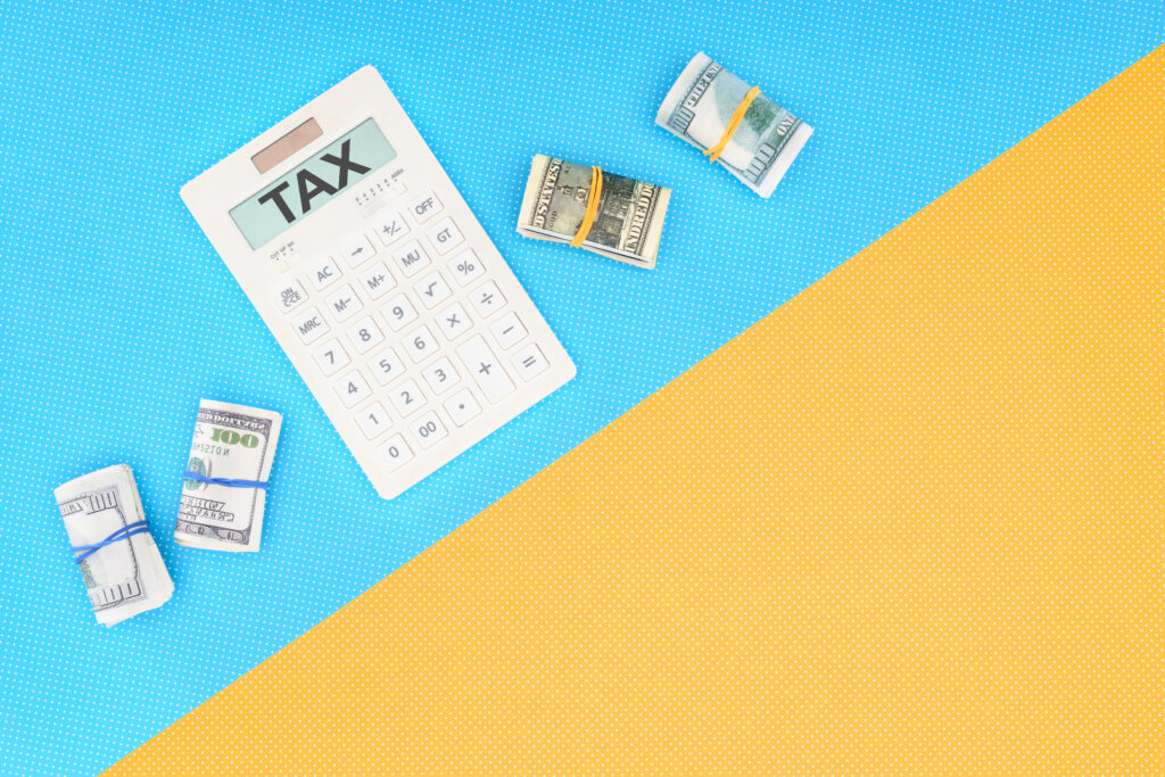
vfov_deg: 27.0
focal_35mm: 50
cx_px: 582
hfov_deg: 39.6
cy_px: 388
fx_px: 1618
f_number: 9
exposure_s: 1/160
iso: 160
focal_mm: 50
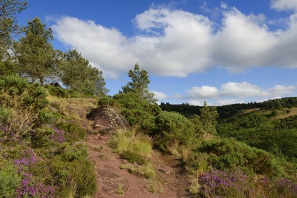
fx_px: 198
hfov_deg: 73.7
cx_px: 148
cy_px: 99
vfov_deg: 53.1
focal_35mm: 24
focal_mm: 24
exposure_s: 1/160
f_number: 16
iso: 200
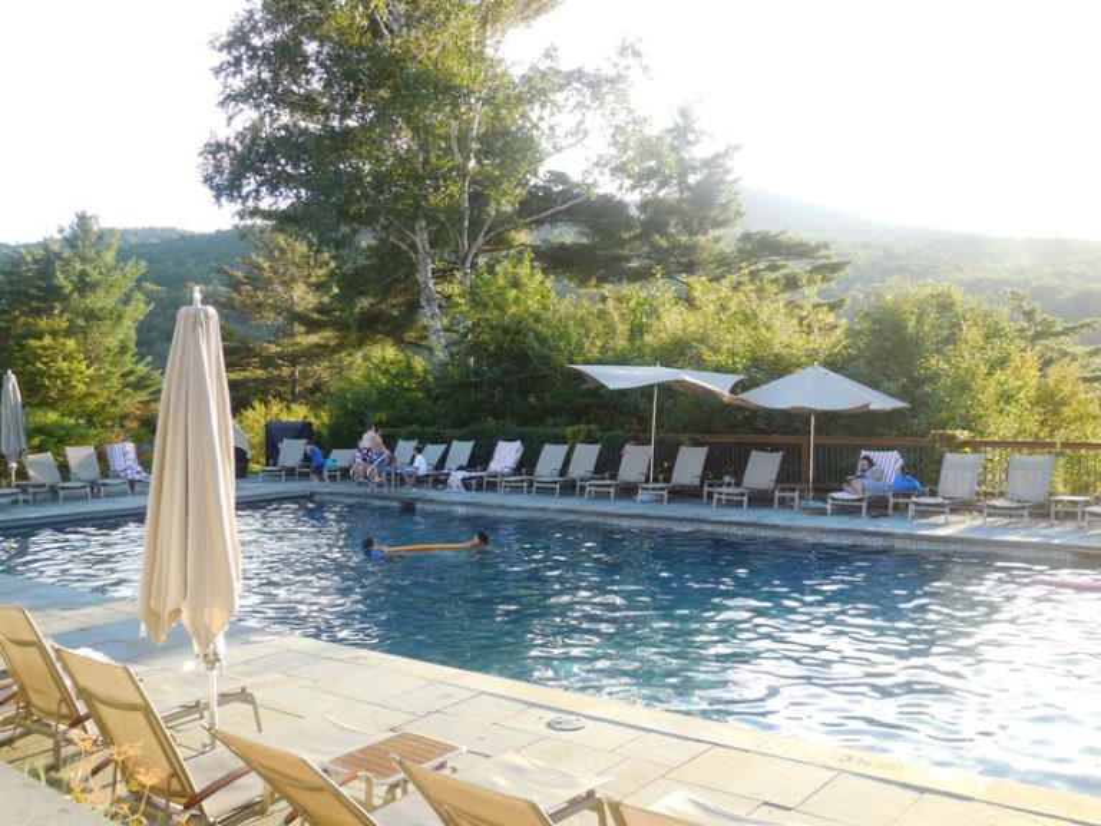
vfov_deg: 41.8
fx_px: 1081
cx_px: 550
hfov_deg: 54.0
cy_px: 413
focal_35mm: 34
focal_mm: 6.1
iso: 125
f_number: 3.4
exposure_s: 1/160
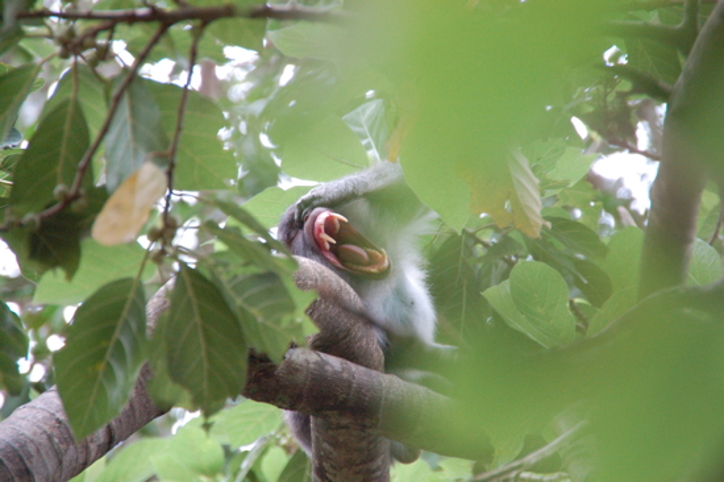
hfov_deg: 5.5
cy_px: 241
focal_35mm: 375
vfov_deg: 3.7
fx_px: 7537
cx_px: 362
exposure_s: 1/125
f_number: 6.3
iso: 1600
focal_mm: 250
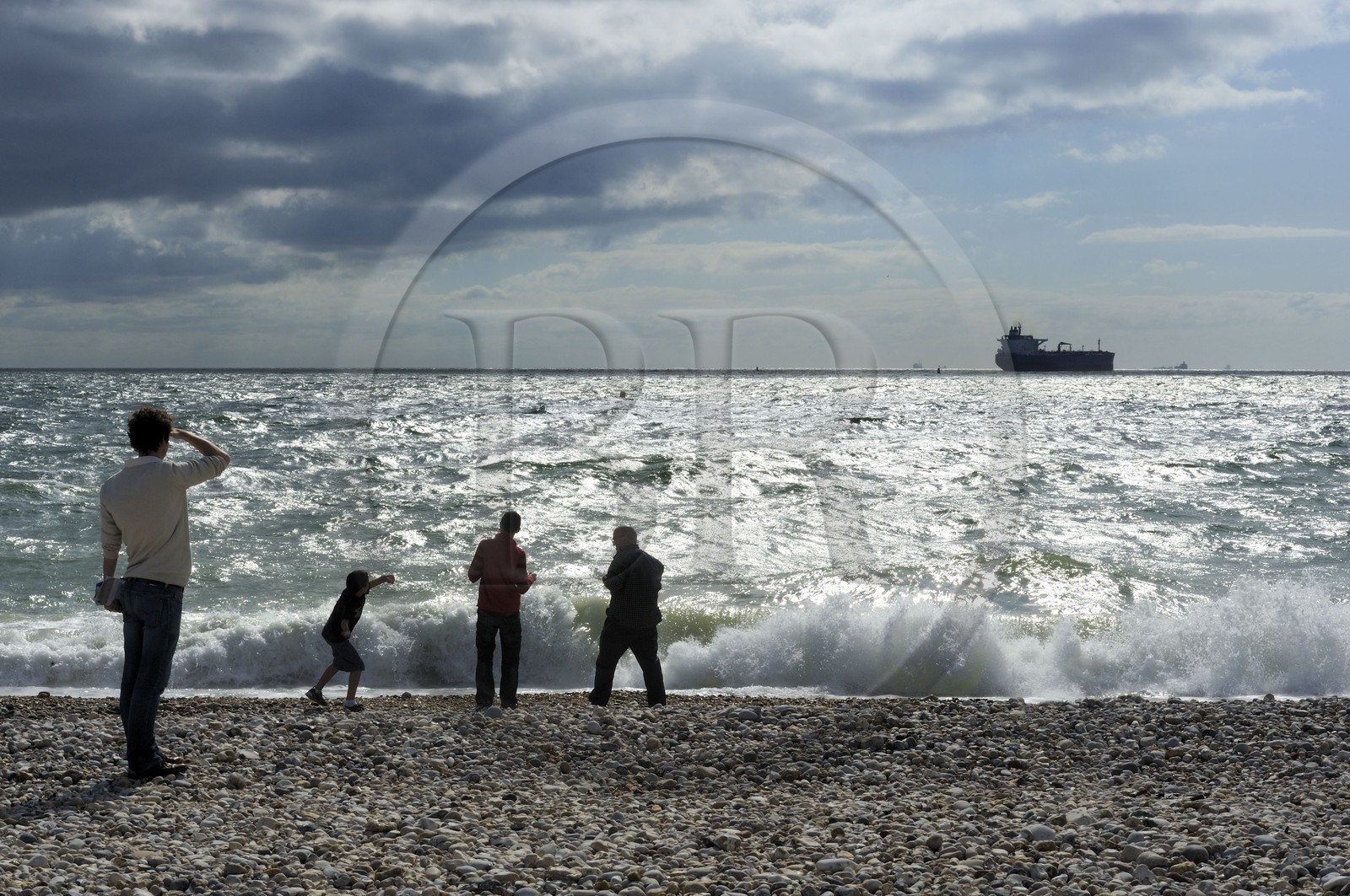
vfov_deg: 19.4
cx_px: 675
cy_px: 448
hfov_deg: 28.9
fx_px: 2622
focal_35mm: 70
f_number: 20
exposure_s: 1/250
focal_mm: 70
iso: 200
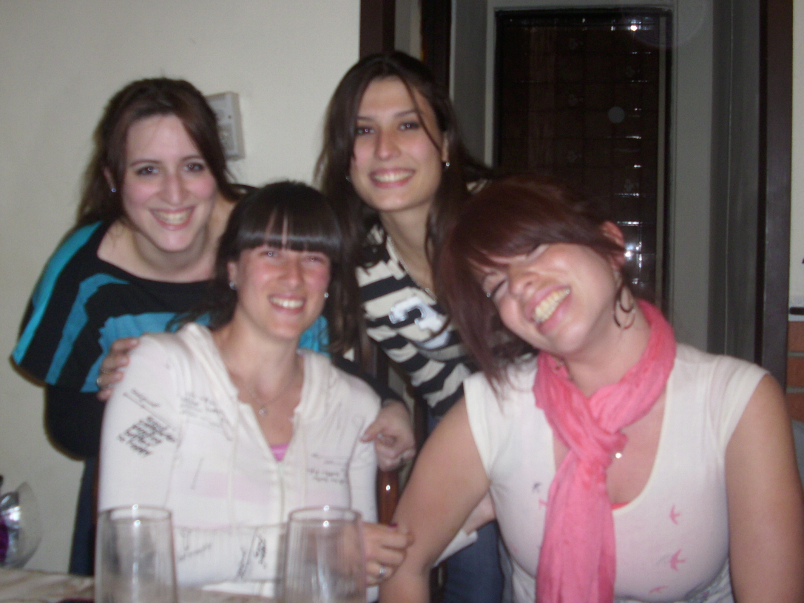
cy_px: 266
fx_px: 952
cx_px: 399
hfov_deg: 45.8
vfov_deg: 35.1
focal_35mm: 41
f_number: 2.8
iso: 50
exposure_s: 1/30
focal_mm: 6.2
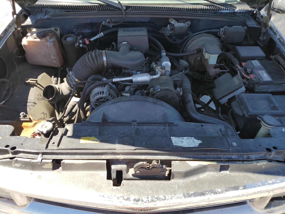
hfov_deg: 67.3
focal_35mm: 26
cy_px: 107
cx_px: 142
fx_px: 214
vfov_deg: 53.1
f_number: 1.5
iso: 50
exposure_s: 1/833
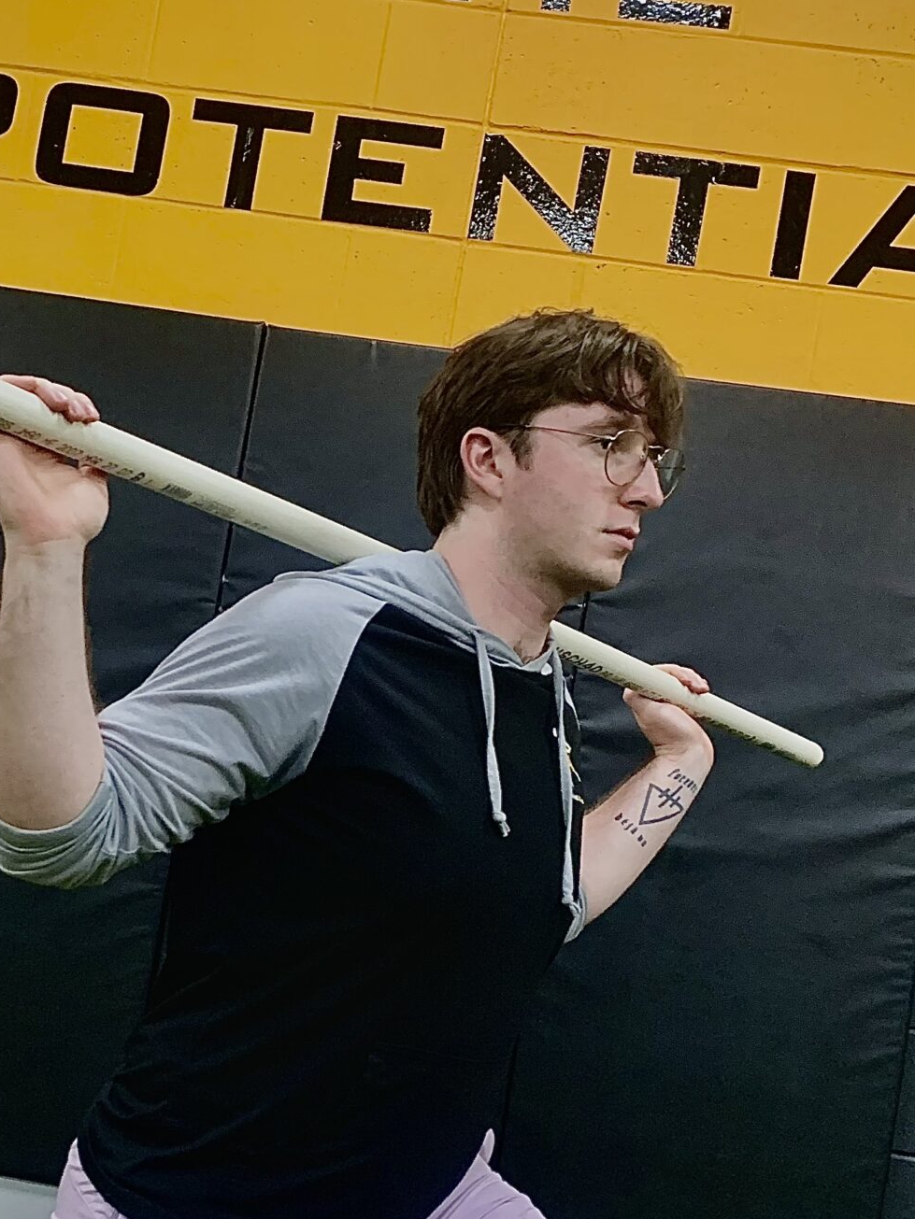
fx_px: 1797
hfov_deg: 28.3
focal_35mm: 51
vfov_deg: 37.3
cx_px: 289
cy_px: 761
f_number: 1.8
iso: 320
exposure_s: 1/60
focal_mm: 4.25
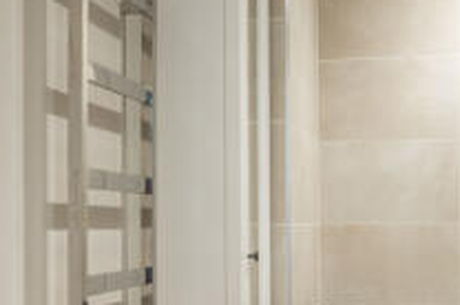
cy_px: 211
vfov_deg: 18.3
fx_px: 944
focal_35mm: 74
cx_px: 206
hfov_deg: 27.4
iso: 200
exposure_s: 2
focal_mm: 15
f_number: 16
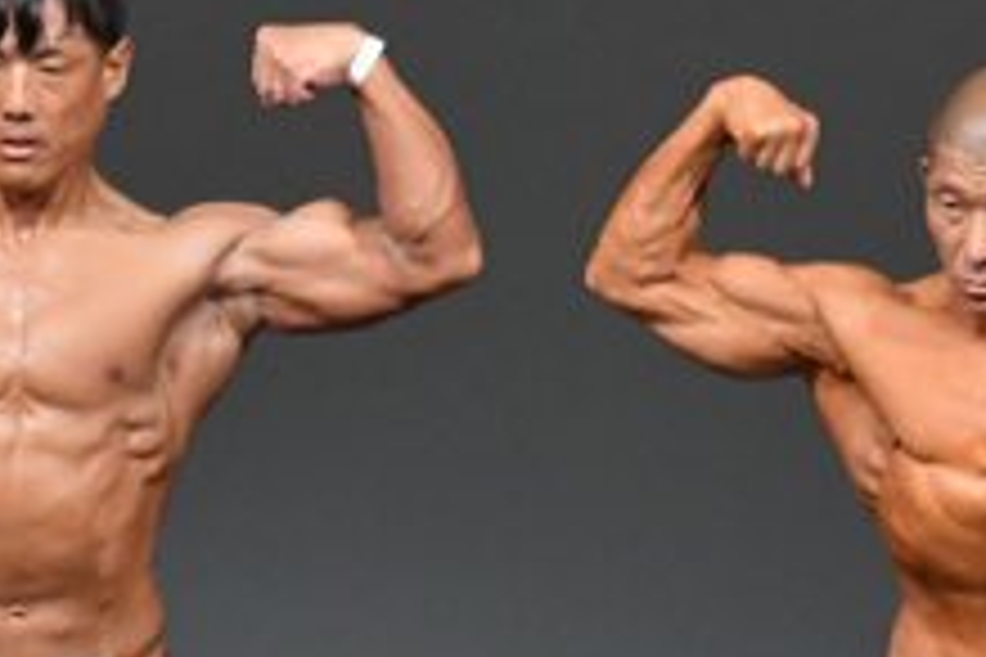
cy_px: 788
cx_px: 151
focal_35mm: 1007
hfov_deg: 2.0
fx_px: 27578
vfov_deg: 1.4
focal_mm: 190
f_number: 5.6
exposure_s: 1/400
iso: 4000
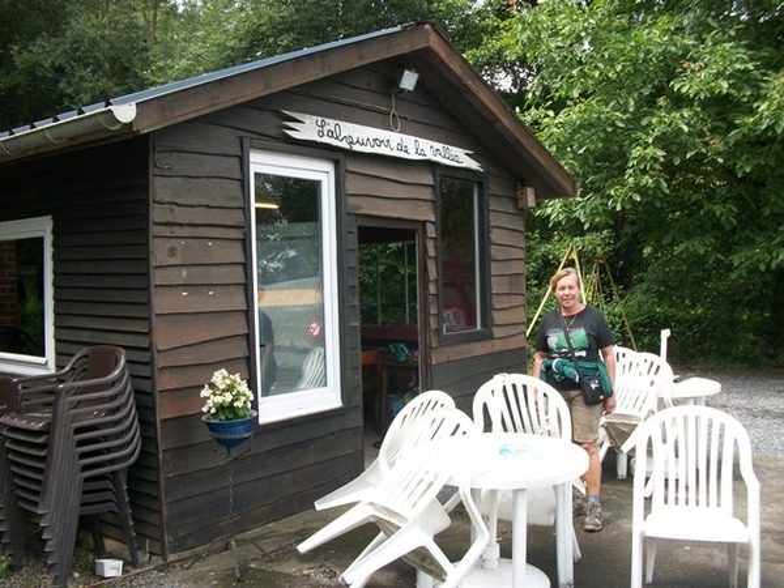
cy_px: 294
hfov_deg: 56.8
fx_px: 725
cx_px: 392
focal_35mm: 32
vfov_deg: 44.2
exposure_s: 1/40
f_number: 8.8
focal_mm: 5.7
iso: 80
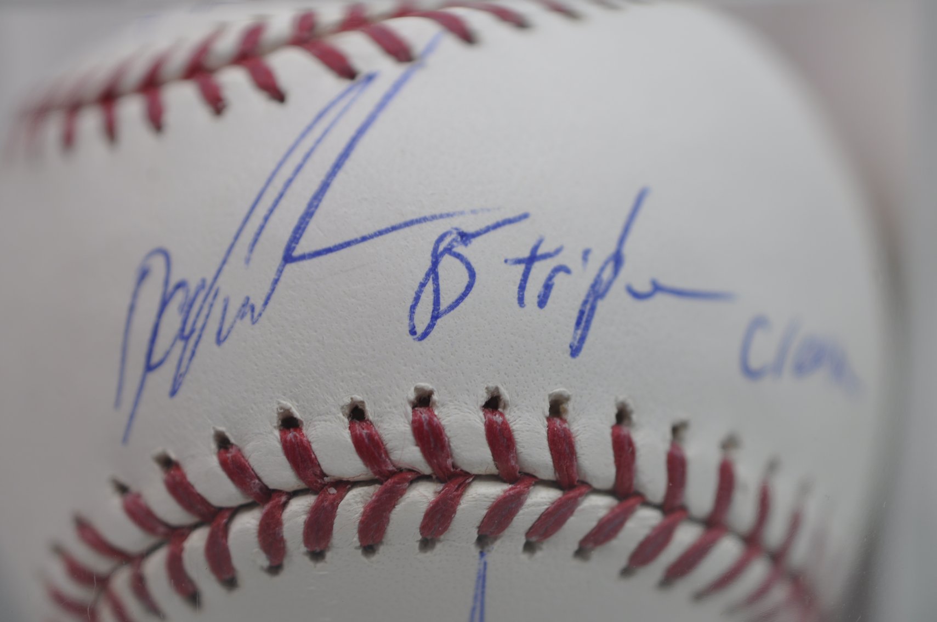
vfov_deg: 22.6
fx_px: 1560
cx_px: 468
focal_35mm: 60
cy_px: 311
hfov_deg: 33.4
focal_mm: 40
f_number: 3.5
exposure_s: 1/50
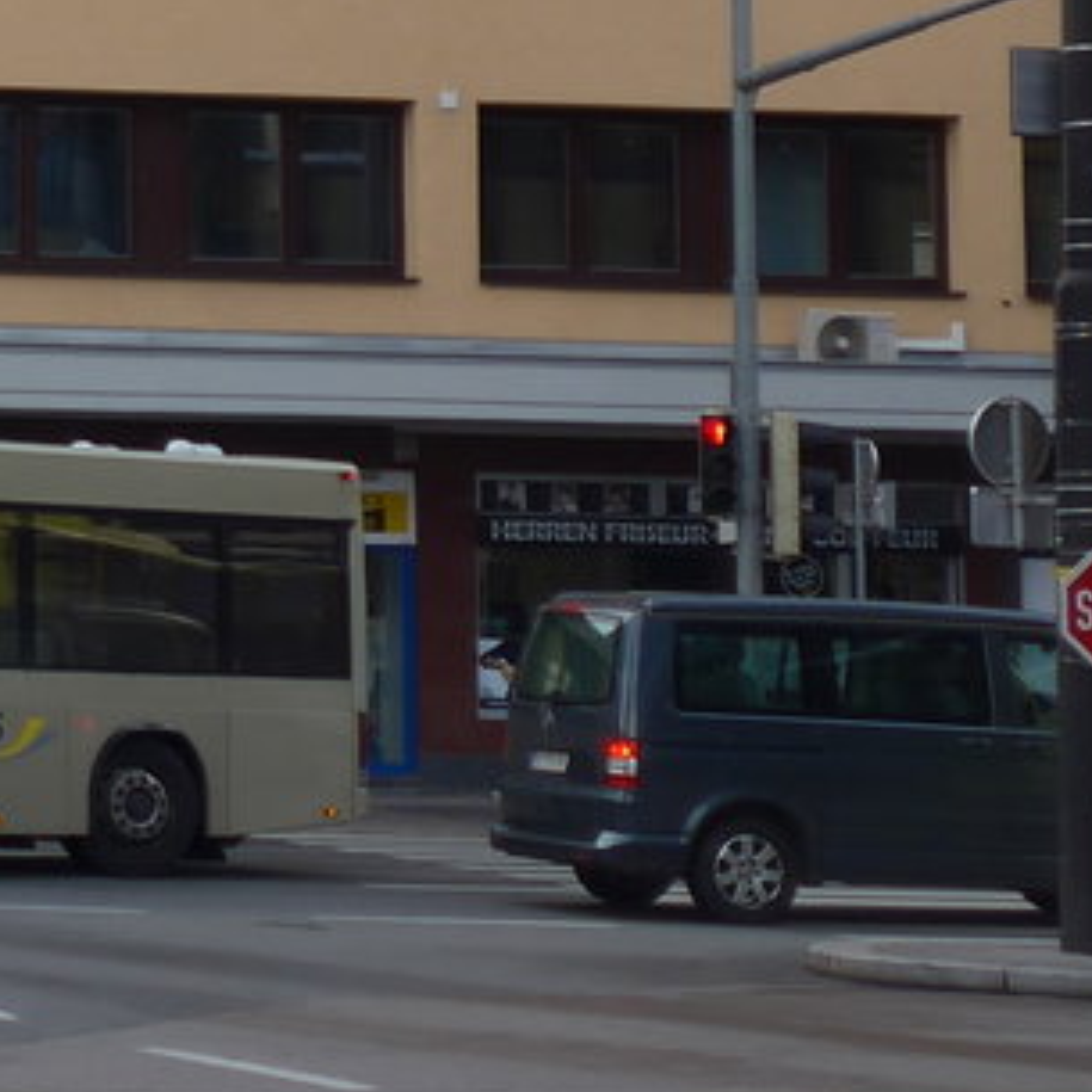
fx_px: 5710
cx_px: -952
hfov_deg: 10.2
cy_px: -172
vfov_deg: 10.8
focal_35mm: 160
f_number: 3
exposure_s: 1/400
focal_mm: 9.5
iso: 80
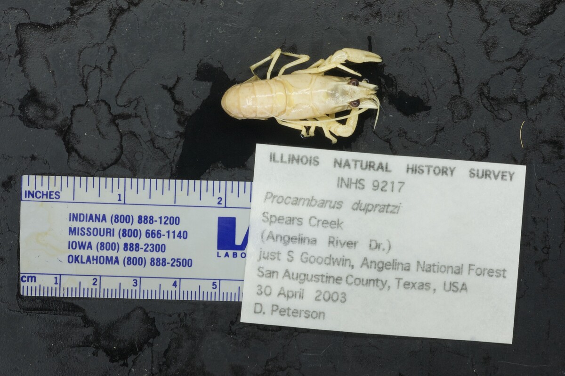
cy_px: 188
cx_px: 282
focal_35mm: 90
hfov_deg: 22.6
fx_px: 1411
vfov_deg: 15.2
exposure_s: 1/1.3
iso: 500
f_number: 36
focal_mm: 60
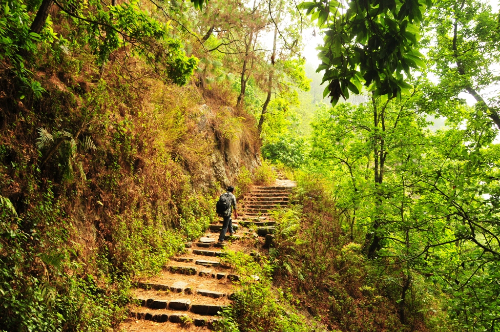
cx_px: 250
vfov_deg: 47.8
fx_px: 375
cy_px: 166
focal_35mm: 27
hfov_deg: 67.4
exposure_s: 1/160
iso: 400
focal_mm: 18
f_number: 6.3
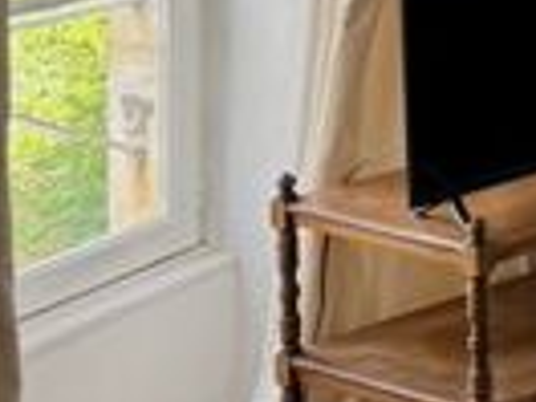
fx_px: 1982
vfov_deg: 11.0
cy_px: -264
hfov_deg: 11.7
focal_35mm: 128
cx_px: 1391
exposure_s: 1/121
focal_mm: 6.76
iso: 64
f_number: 1.78
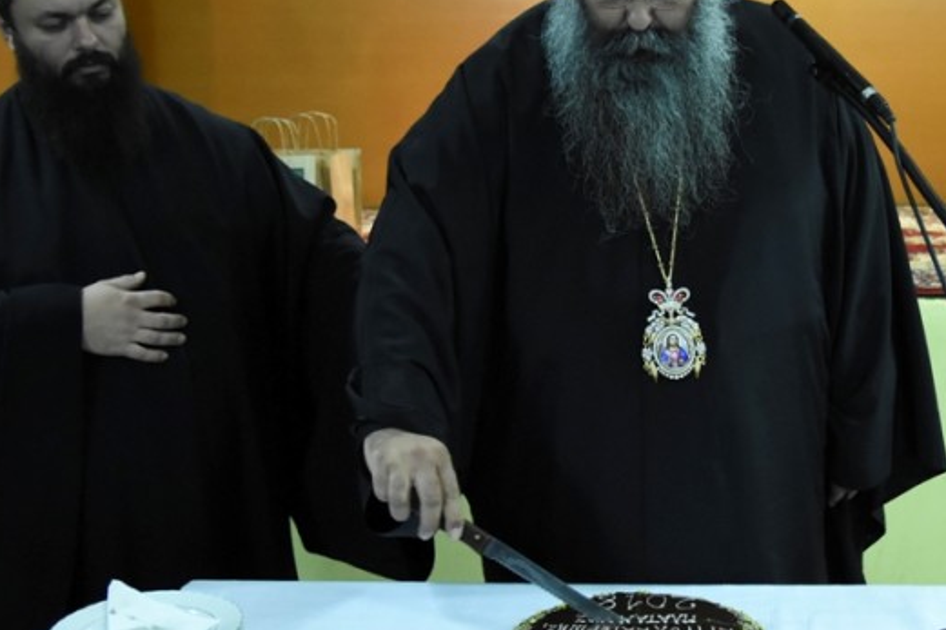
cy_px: 320
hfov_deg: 33.5
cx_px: 657
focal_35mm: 59
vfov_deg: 23.0
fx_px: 1550
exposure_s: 1/80
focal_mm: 20
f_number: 2.8
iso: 4000
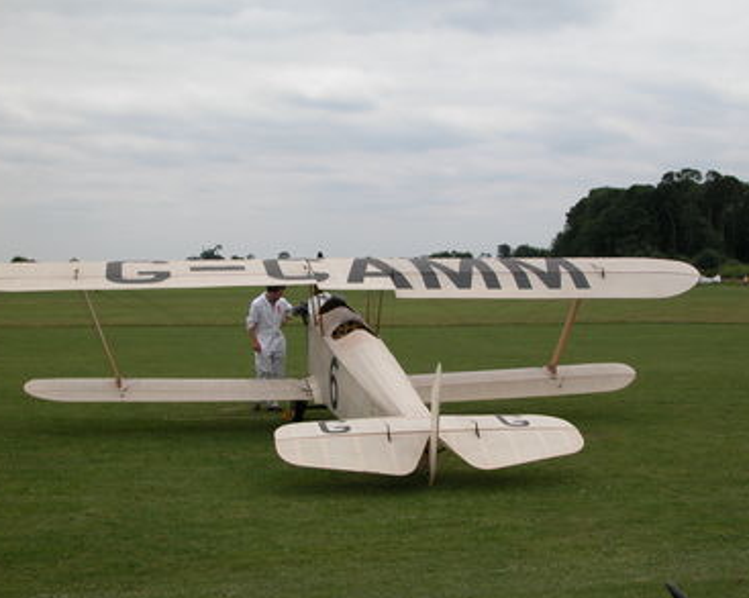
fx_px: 1085
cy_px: 302
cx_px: 347
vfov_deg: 30.8
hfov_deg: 38.1
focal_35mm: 49
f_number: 6.7
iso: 100
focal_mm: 11.6
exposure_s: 1/405
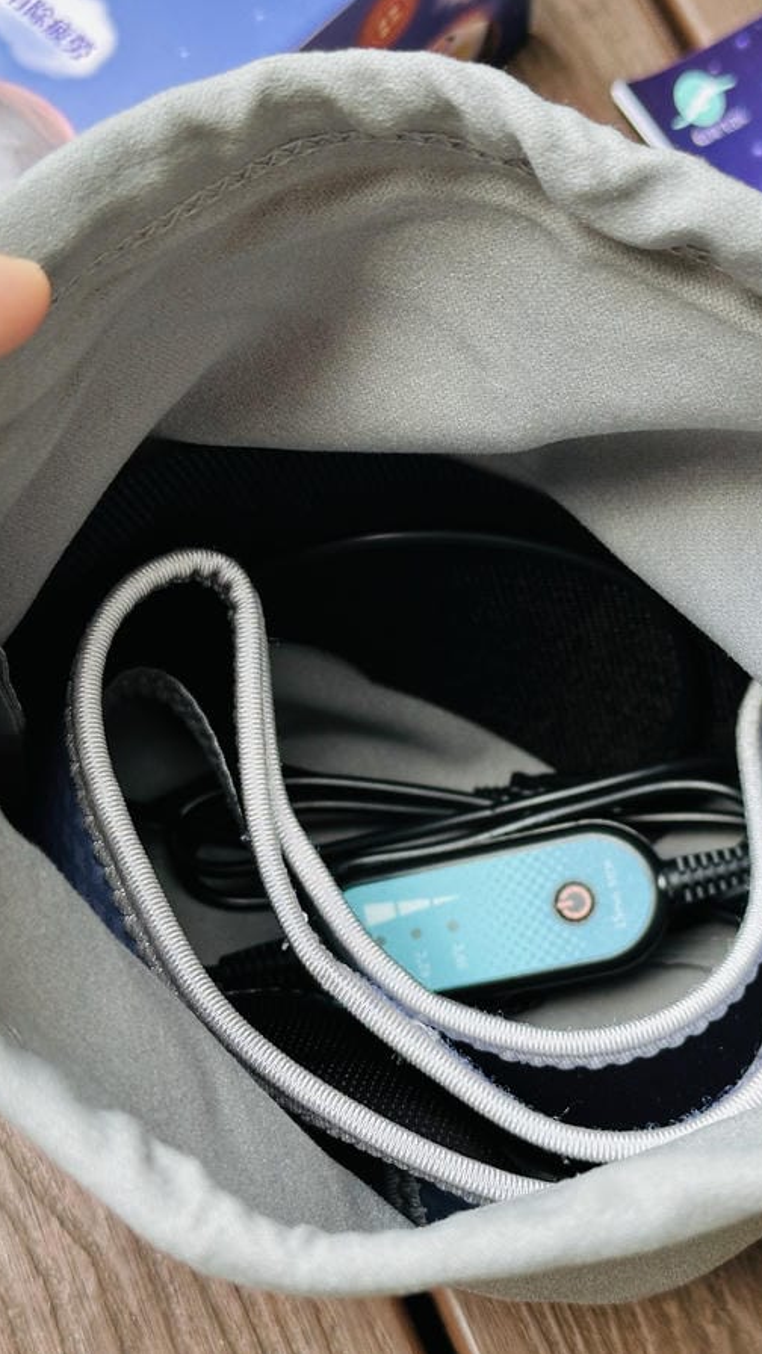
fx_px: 2514
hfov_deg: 17.2
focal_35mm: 70
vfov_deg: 30.2
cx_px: 457
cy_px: 677
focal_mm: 6.86
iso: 80
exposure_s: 1/119
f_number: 1.78
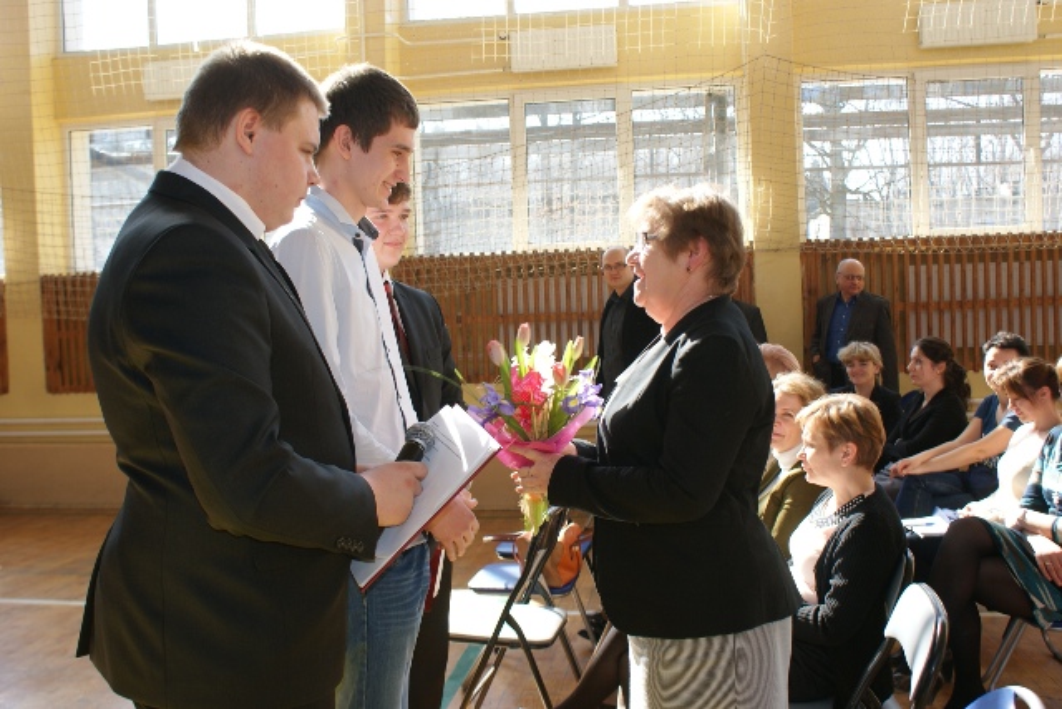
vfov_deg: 40.0
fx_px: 974
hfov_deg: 57.2
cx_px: 531
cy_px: 354
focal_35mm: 33
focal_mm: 22
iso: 100
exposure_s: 1/60
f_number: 4.5
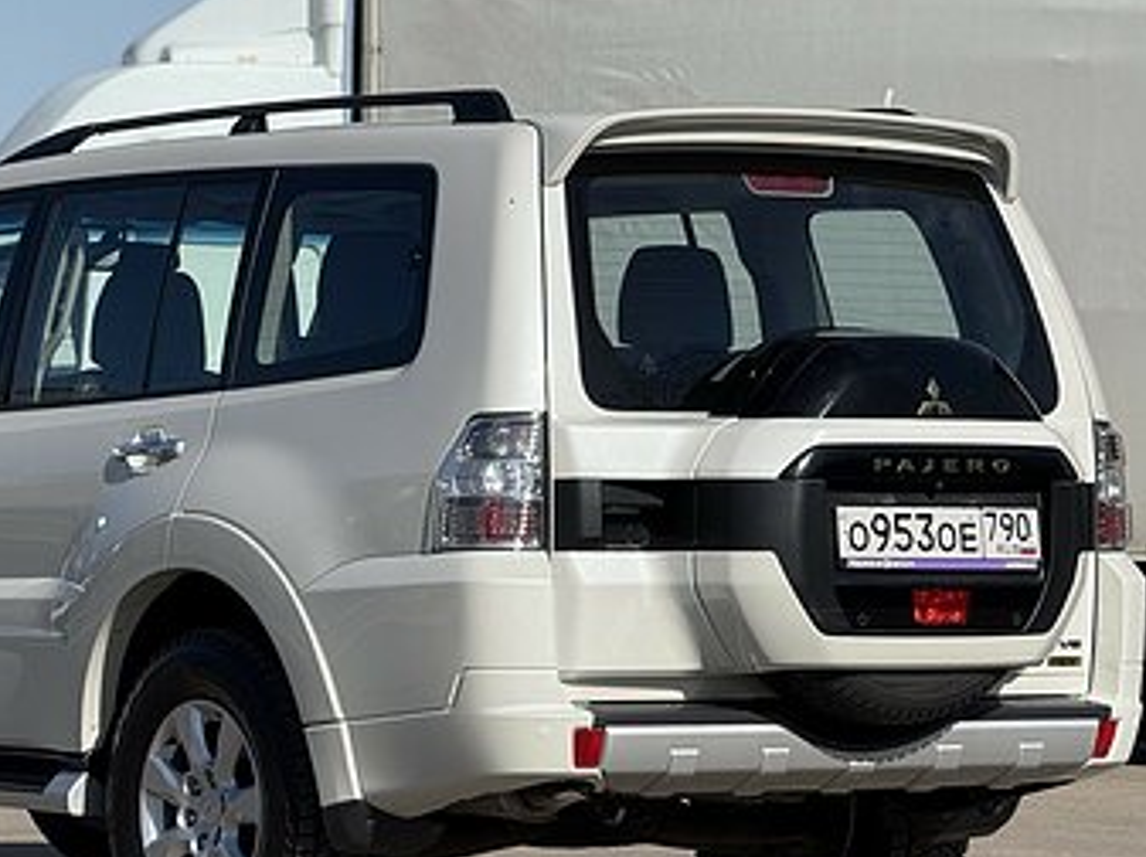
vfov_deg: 7.6
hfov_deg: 10.1
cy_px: 561
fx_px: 6449
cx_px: 320
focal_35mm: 195
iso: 64
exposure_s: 1/2358
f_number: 2.8
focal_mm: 15.66
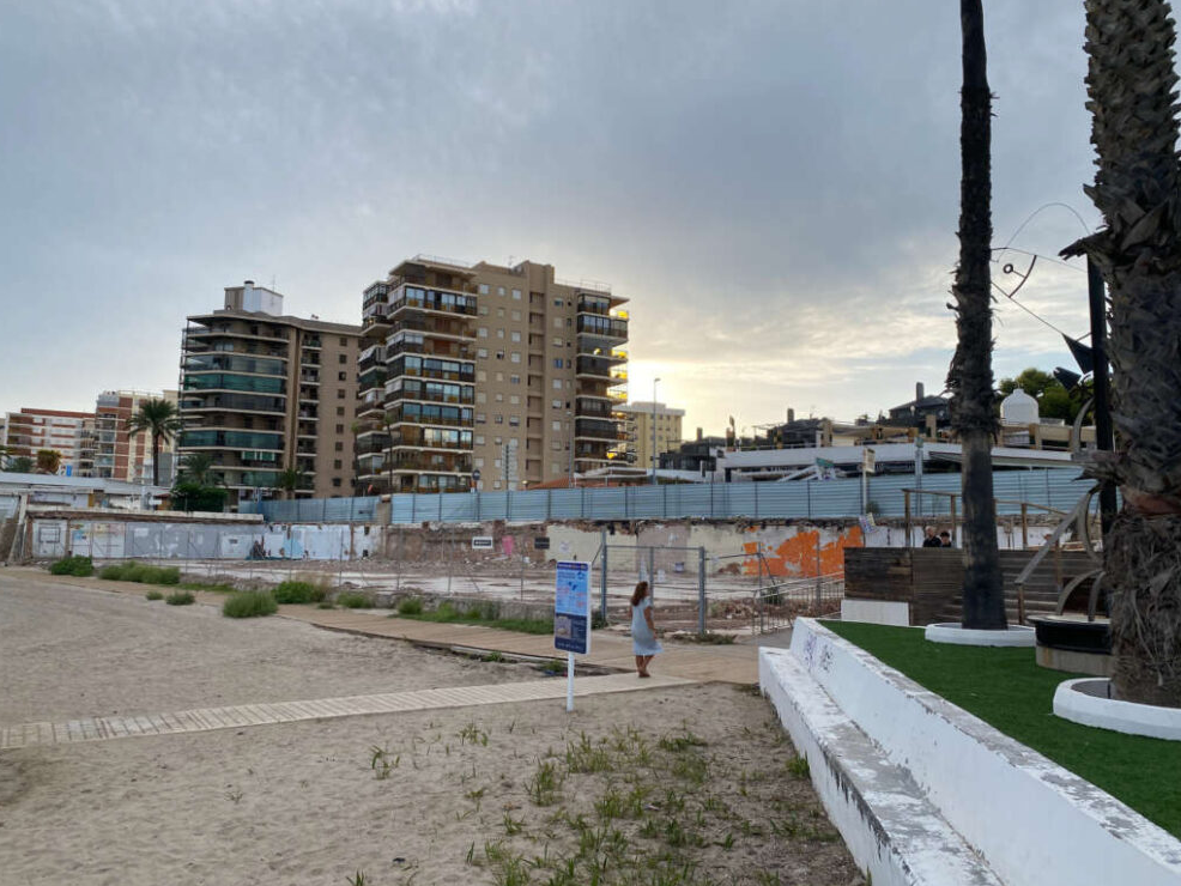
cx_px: 569
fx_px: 921
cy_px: 437
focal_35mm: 27
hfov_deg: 65.3
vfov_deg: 51.4
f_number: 1.8
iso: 32
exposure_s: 1/1232
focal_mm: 4.25
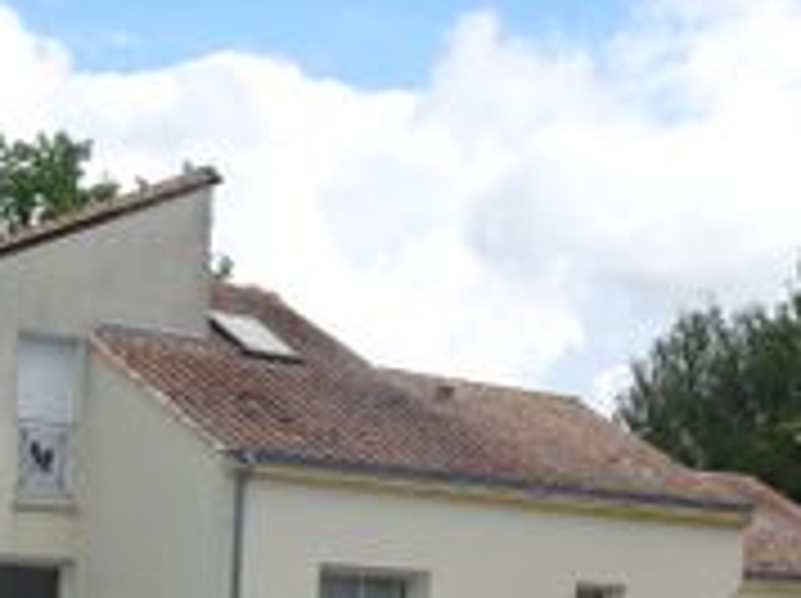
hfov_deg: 24.1
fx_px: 1872
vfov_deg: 17.2
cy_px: 755
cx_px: 360
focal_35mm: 81
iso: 80
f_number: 3.5
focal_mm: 4.1
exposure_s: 1/800
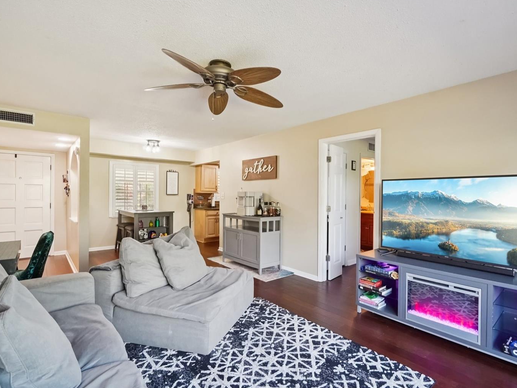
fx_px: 254
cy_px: 198
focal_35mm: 17
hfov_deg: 90.9
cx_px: 276
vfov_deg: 74.7
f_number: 8
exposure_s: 1/30
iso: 2000
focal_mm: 10
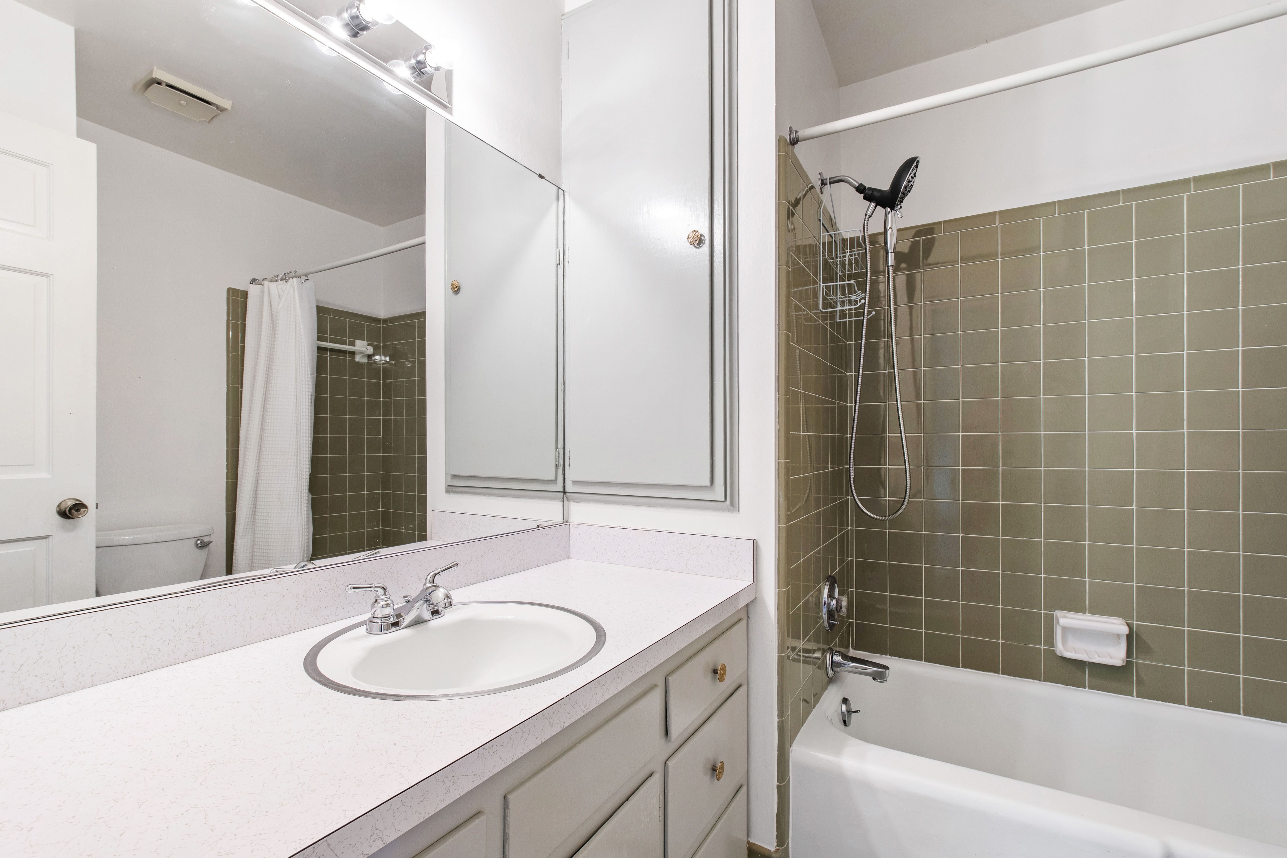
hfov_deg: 100.4
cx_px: 644
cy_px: 429
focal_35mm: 15
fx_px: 536
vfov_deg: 77.3
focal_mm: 10
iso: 100
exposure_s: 1
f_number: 8
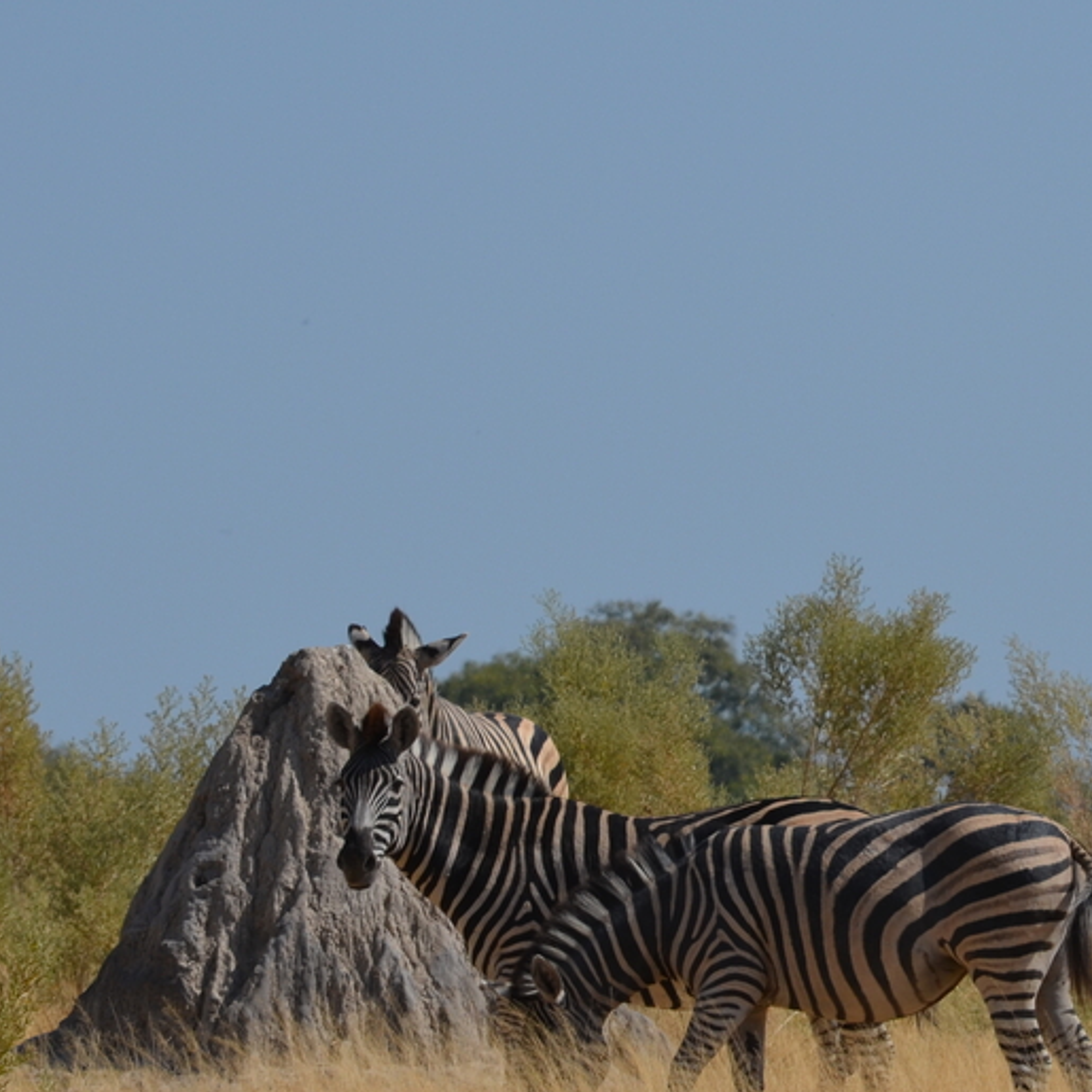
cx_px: 1137
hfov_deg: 3.4
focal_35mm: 522
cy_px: 693
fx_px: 18632
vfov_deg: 3.4
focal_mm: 165
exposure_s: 1/1000
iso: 200
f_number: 8
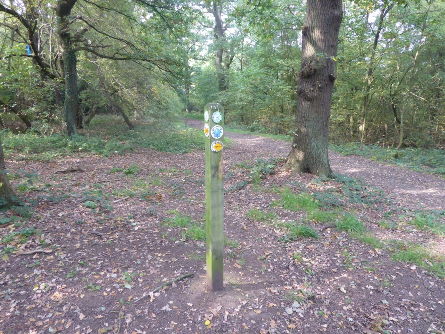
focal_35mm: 24
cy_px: 167
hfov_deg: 71.6
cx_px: 222
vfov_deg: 56.8
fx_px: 309
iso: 500
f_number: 5
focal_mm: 4.3
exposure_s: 1/60
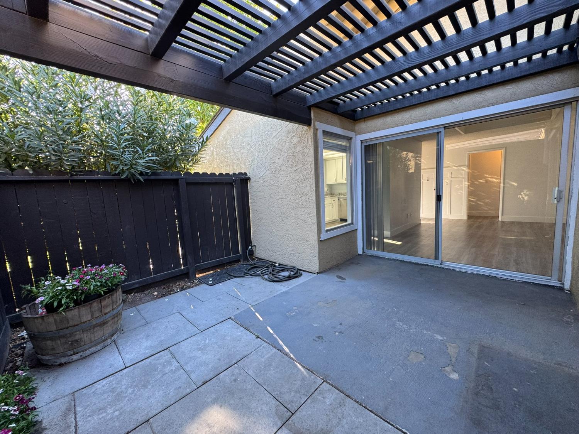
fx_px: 234
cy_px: 217
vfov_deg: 85.7
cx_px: 290
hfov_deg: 102.1
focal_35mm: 14
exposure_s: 1/99
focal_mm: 2.22
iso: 125
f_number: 2.2
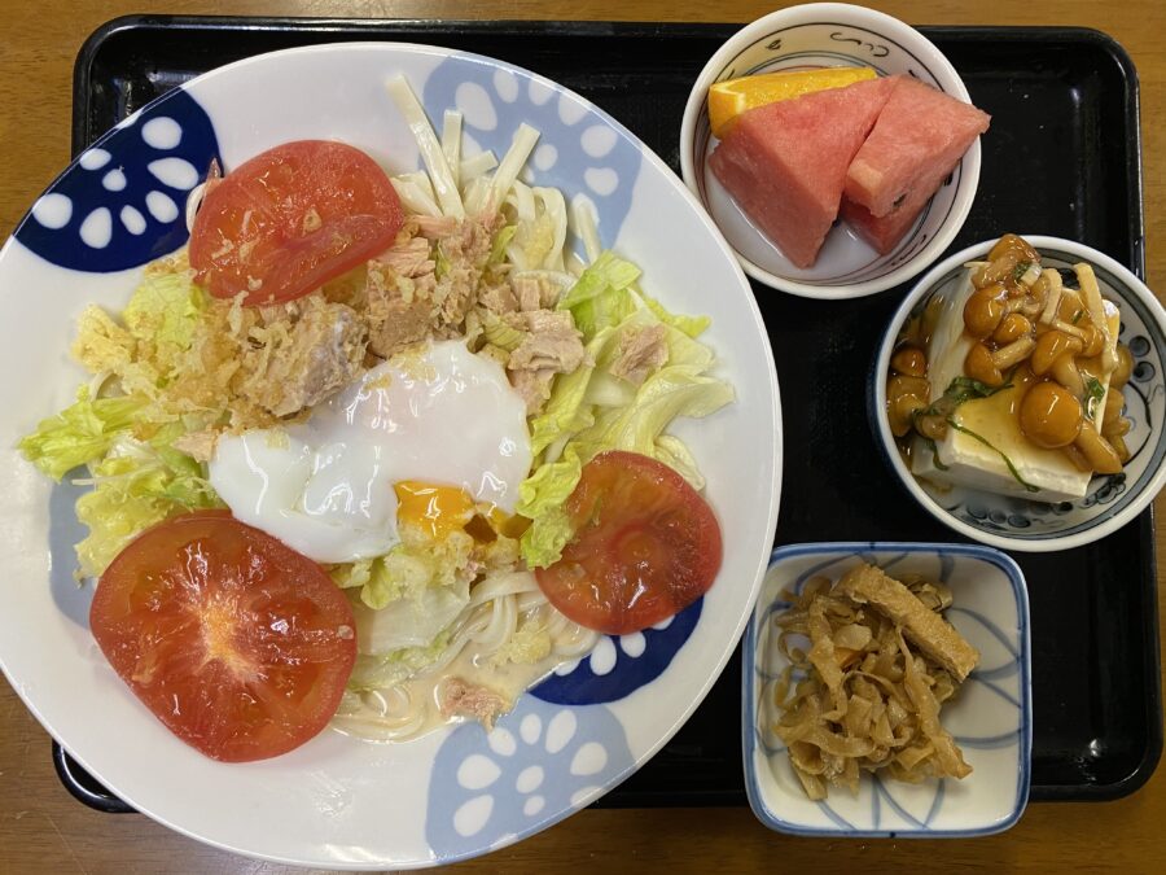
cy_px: 438
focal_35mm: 26
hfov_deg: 67.3
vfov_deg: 53.1
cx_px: 583
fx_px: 876
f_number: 1.8
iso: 80
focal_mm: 4.25
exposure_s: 1/50
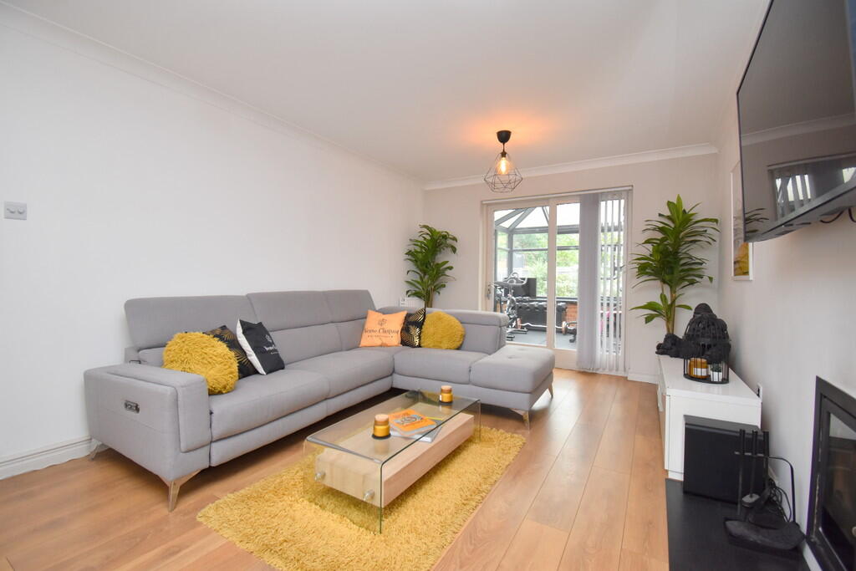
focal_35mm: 15
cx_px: 428
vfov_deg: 77.3
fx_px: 357
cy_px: 286
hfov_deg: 100.4
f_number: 4.5
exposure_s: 1/125
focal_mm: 10
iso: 800
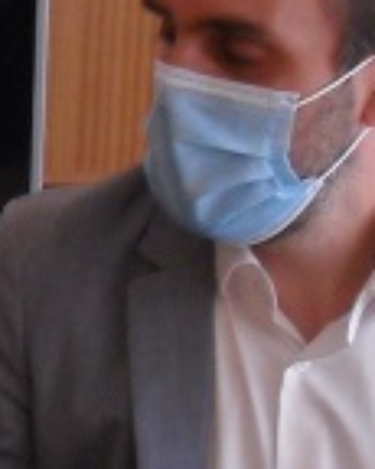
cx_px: -584
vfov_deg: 8.3
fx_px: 3250
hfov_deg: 6.3
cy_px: 355
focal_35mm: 234
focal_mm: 8.2
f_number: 3.8
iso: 400
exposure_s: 1/45
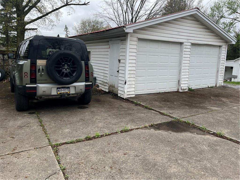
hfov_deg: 67.3
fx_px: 180
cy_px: 90
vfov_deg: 53.1
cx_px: 120
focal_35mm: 26
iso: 50
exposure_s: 1/949
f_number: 1.5
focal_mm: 5.7
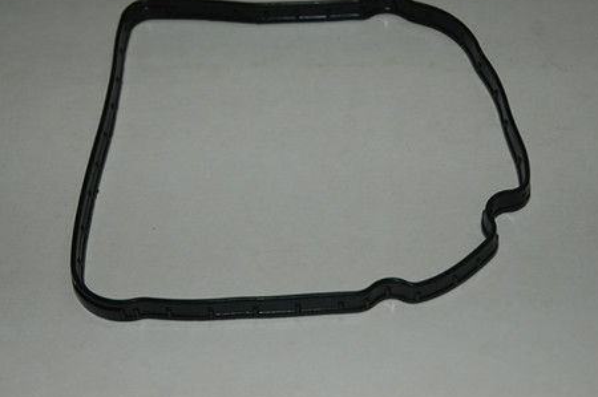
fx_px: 1261
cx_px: 292
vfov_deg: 17.9
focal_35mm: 76
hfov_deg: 26.7
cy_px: 159
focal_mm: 38
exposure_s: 1/60
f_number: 4.2
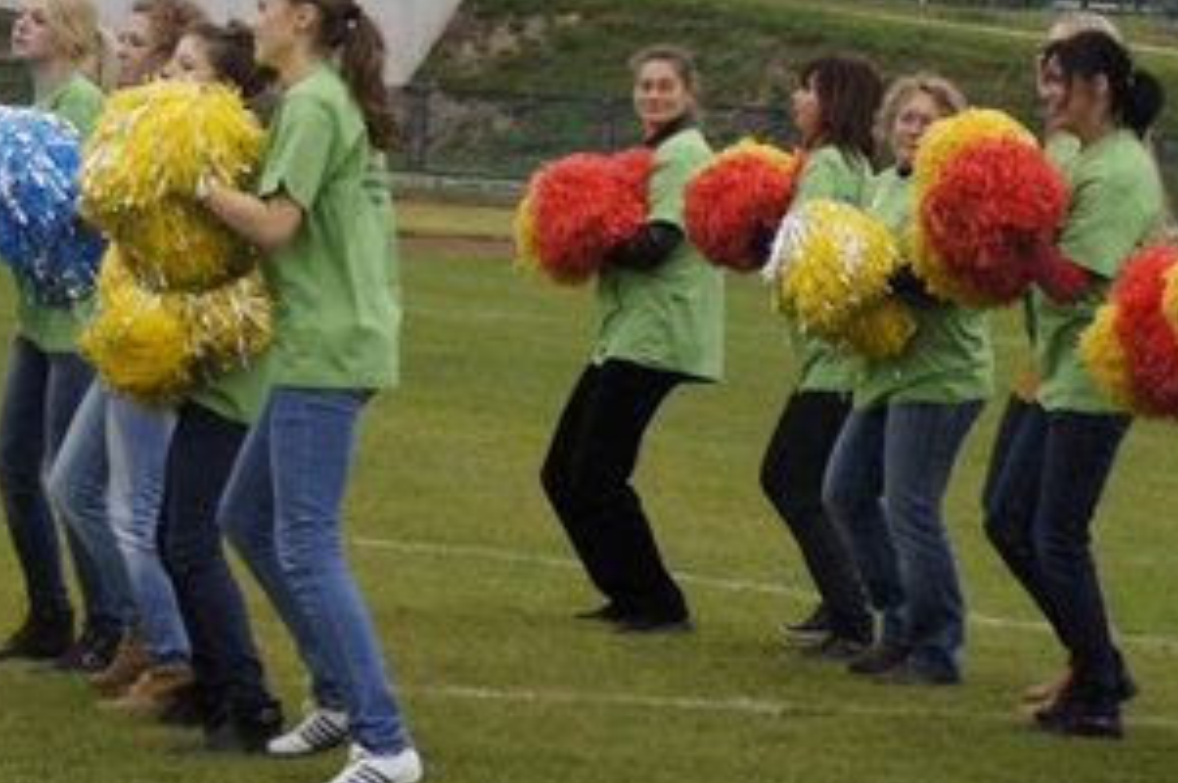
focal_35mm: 243
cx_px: 528
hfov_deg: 8.5
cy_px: 278
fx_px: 7945
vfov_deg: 5.6
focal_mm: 75
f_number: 6.3
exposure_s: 1/1250
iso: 1600
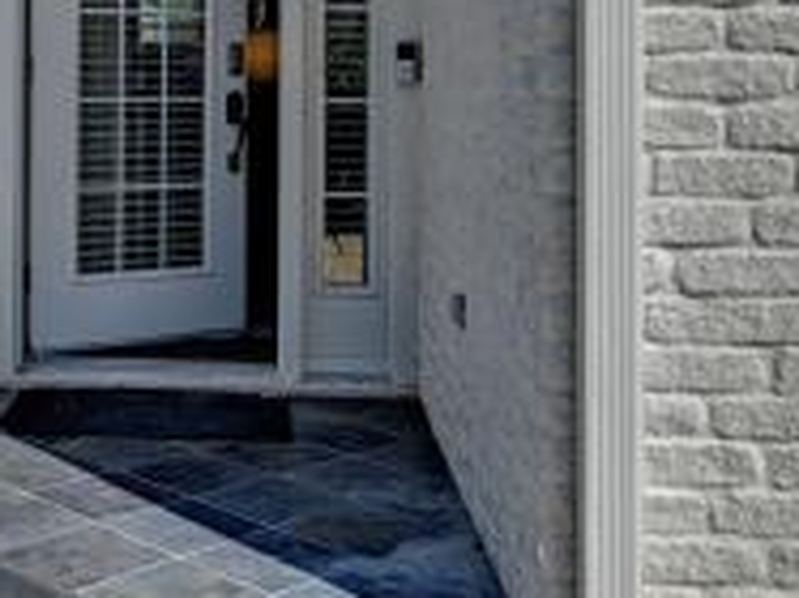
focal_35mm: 59
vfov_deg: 24.0
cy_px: 47
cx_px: 96
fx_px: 1365
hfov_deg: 31.3
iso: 400
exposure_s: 1/800
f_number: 8
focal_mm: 25.5
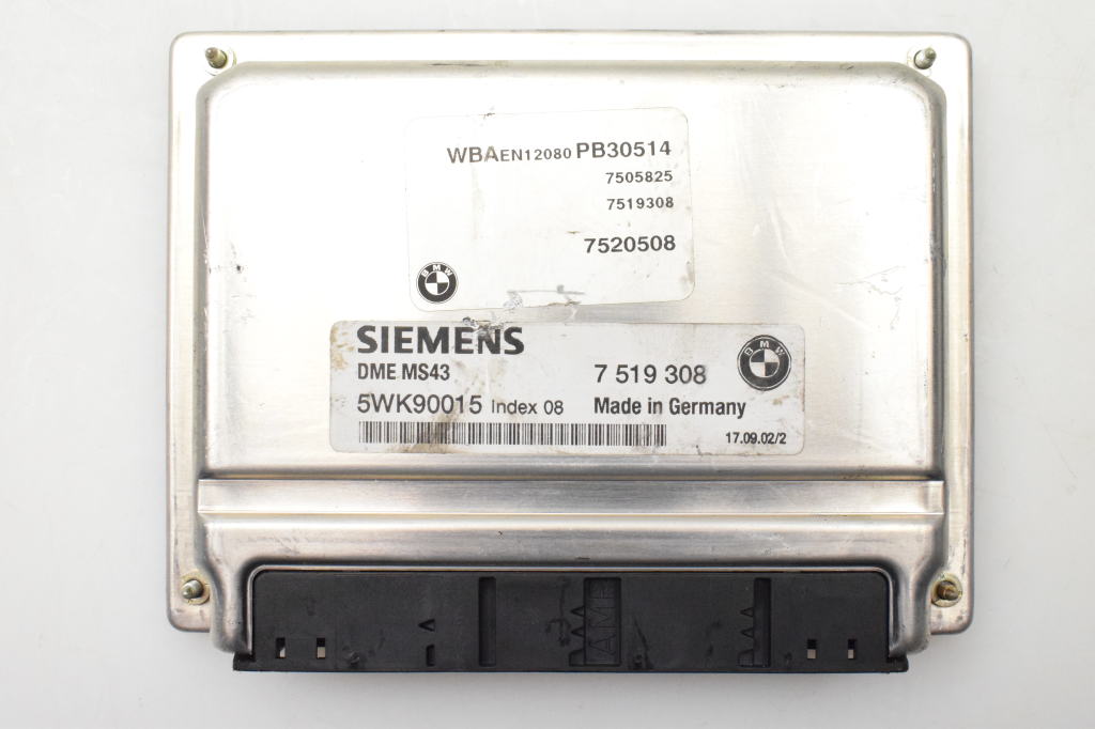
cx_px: 548
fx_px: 1323
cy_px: 364
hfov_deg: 45.0
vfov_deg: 30.8
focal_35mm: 44
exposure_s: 1/500
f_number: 11
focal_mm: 29
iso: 6400
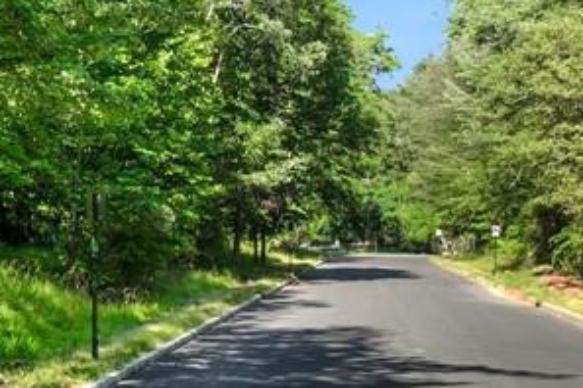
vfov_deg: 15.9
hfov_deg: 19.5
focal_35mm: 86
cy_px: 209
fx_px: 1393
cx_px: -375
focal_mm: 12.29
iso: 270
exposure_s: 1/400
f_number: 2.8
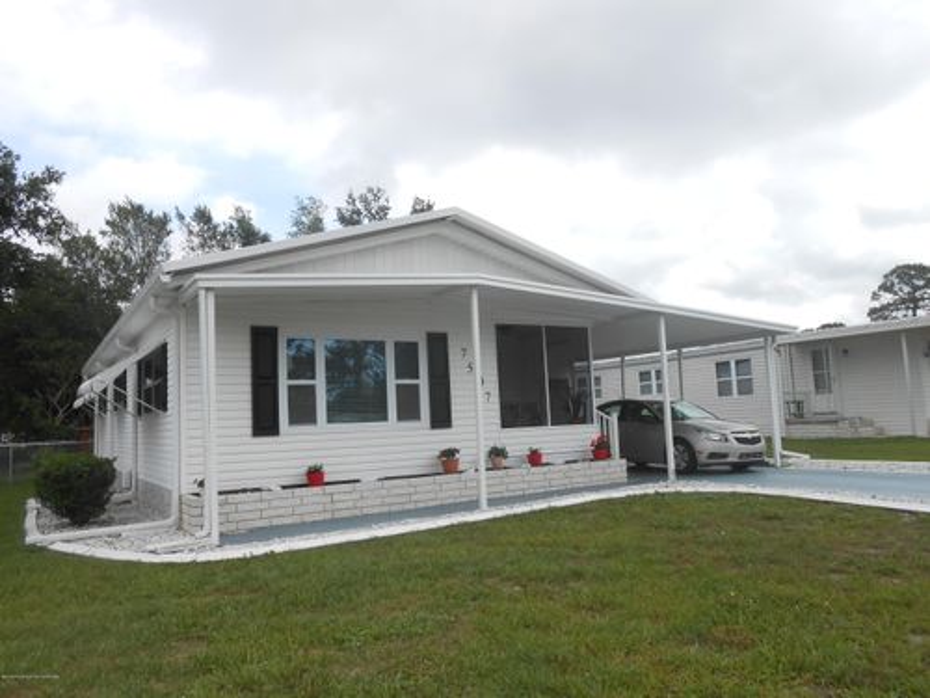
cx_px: 465
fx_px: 699
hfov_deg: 67.3
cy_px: 349
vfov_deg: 53.1
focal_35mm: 26
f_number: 3.5
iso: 80
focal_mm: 4.6
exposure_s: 1/500
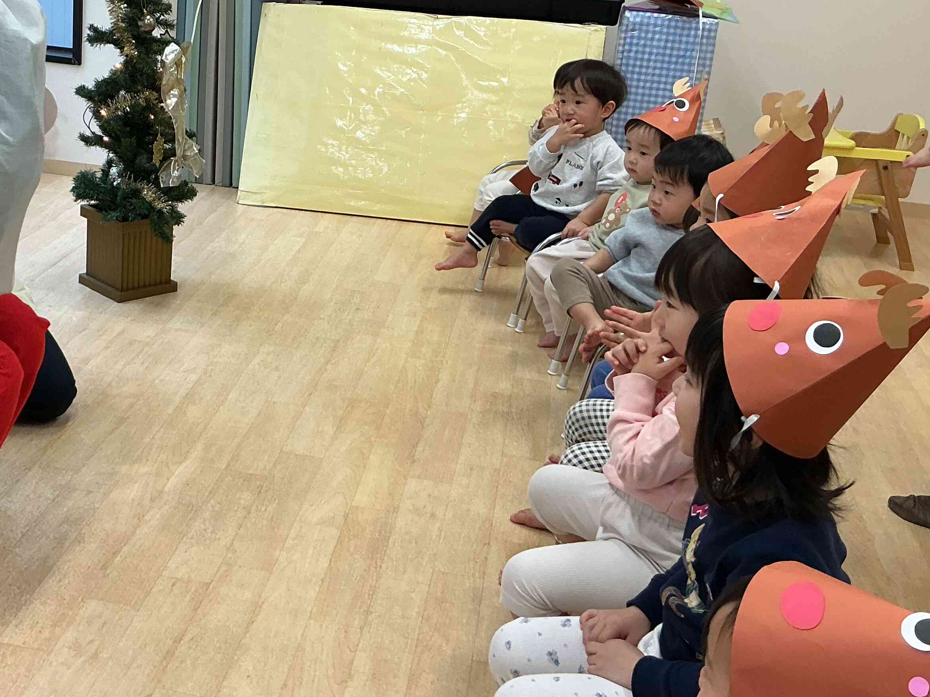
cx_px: 309
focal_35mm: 50
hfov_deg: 37.8
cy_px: 256
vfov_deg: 29.0
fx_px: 1343
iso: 50
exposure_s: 1/120
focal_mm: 3
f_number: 1.8
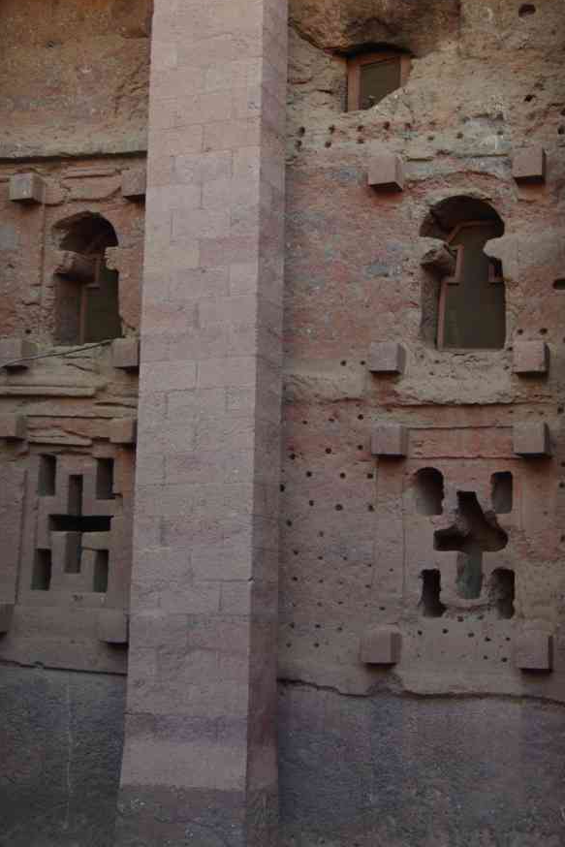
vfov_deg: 35.6
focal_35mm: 56
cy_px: 377
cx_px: 306
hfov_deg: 24.2
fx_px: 1318
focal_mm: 32.5
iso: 400
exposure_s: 1/30
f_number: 4
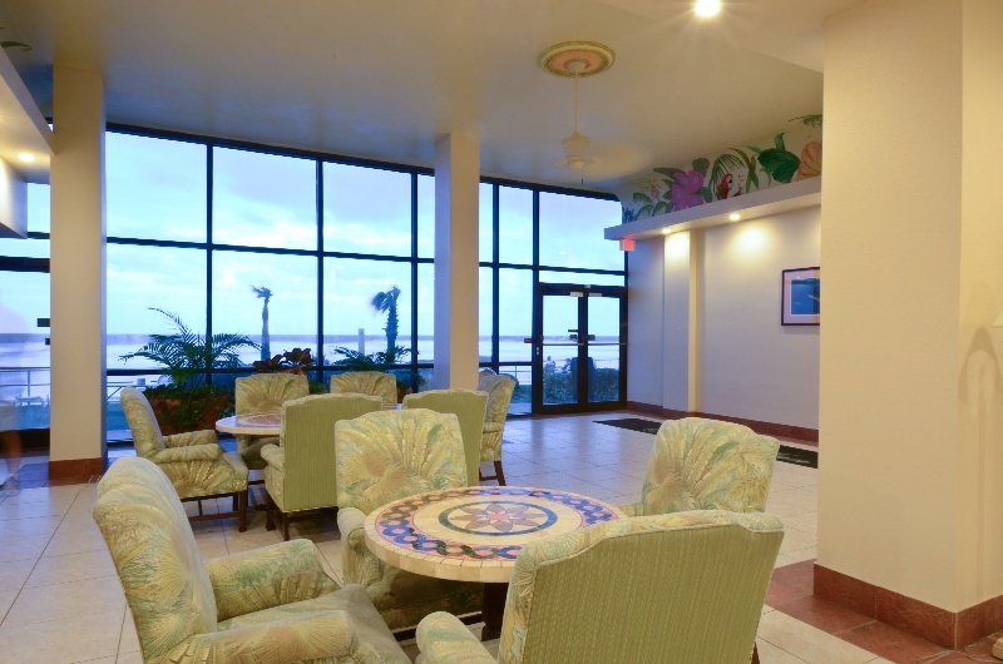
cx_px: 502
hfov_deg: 77.4
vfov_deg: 55.9
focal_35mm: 22
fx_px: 626
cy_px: 332
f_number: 25
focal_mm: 15
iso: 100
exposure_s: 20
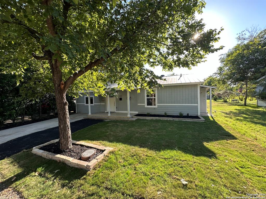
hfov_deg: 102.1
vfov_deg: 85.7
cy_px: 100
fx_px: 108
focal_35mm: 14
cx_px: 133
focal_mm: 2.22
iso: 40
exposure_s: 1/264
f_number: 2.2
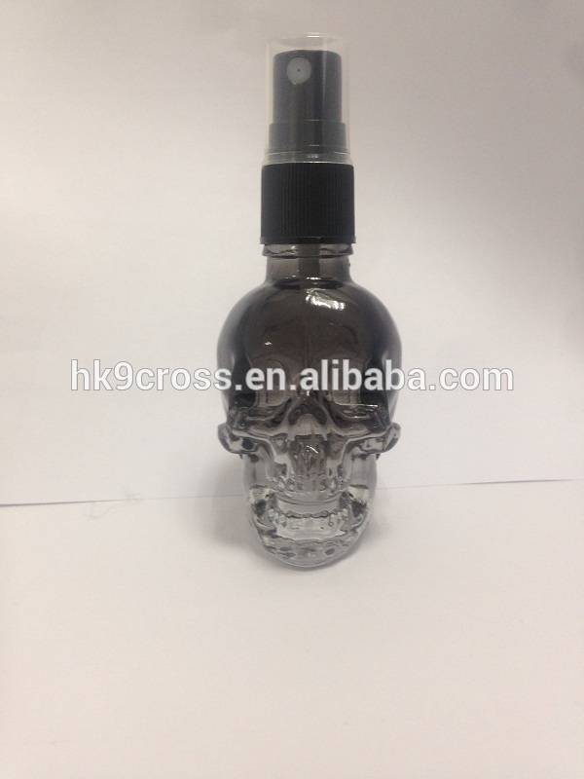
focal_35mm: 33
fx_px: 742
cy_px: 390
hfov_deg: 42.9
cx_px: 292
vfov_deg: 55.4
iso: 80
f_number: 2.4
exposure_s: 1/20
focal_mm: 4.12
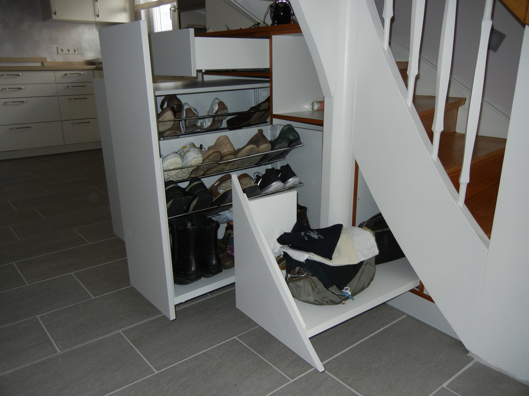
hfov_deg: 60.0
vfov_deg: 46.8
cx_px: 264
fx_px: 458
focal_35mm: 30
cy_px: 198
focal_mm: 5.4
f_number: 3.5
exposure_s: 1/30
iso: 200
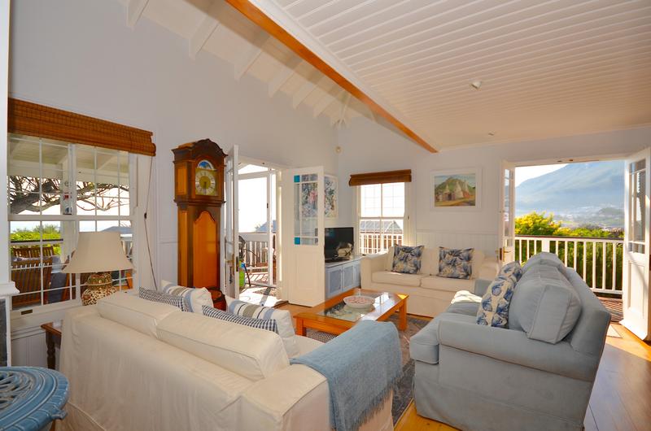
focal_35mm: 16
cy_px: 216
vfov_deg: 71.8
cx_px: 326
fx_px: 298
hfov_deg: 95.1
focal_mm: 11
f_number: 6.3
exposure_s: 1/200
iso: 100
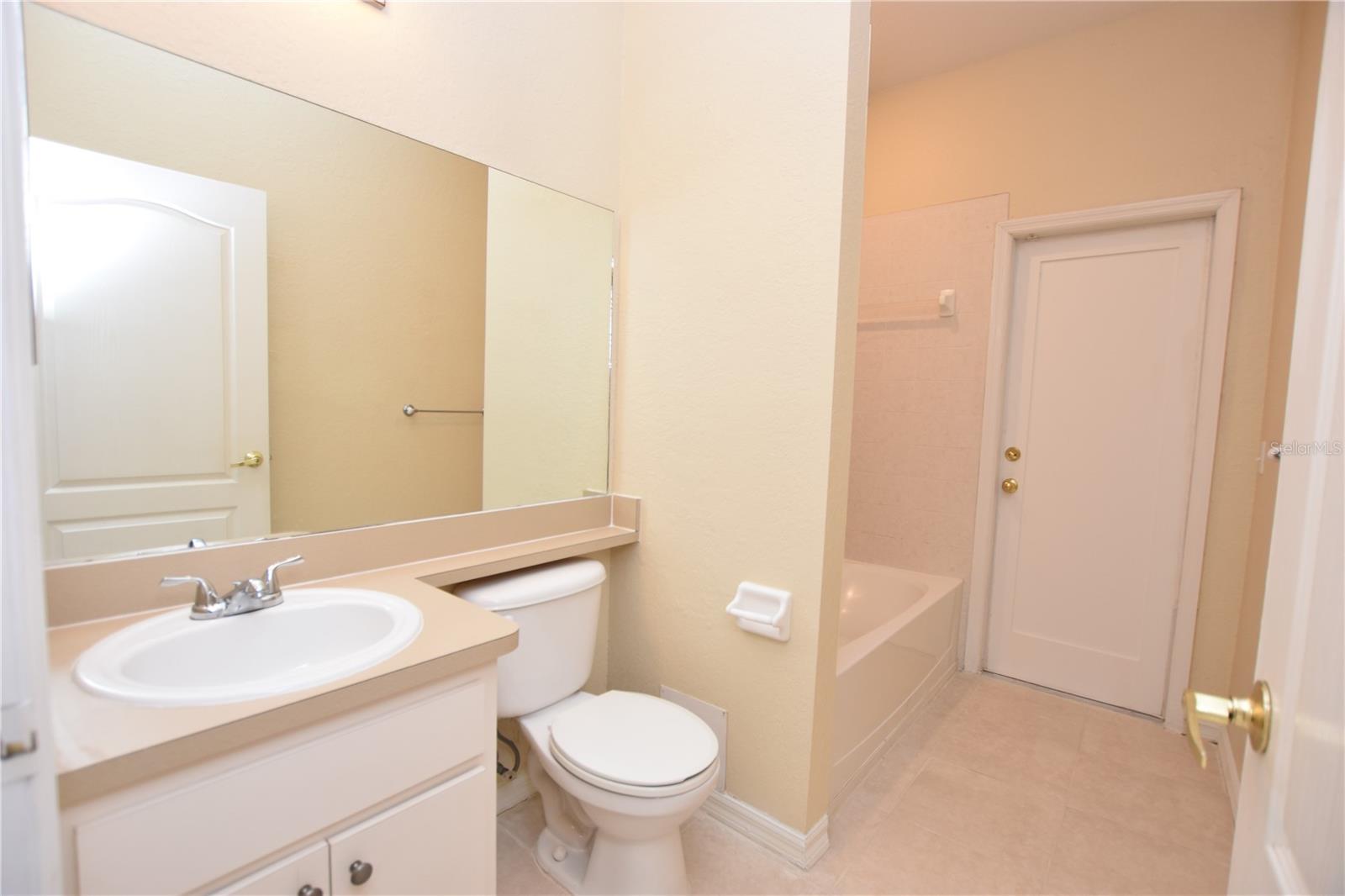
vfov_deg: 77.3
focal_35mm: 15
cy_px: 448
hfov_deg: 100.4
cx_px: 672
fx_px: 560
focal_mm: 10
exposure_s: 1/60
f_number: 4
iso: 400
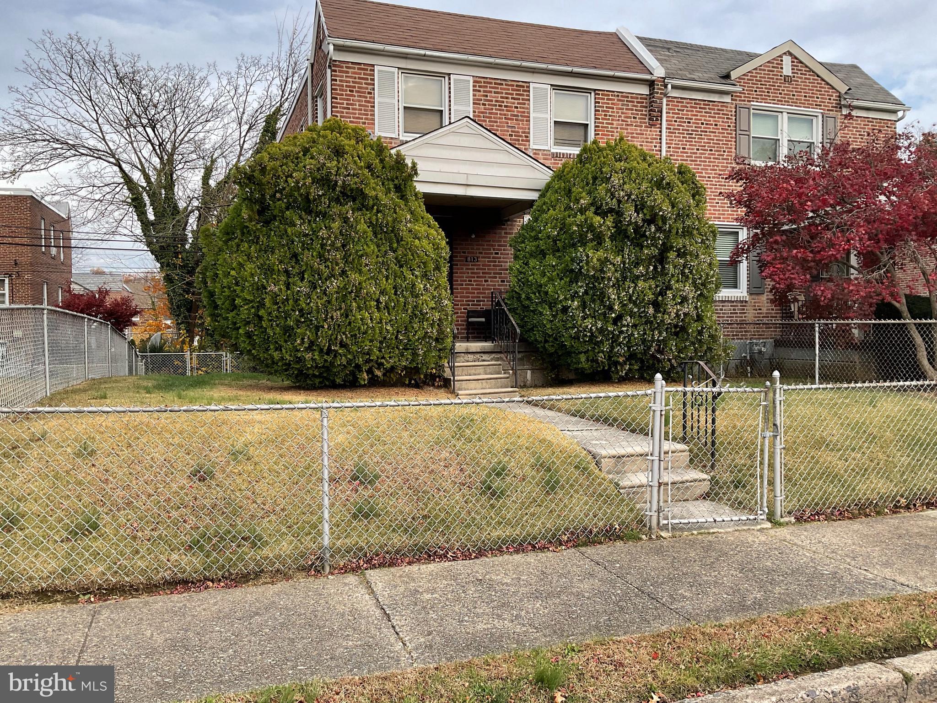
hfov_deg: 61.7
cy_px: 352
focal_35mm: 29
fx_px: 785
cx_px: 468
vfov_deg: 48.2
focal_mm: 3
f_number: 1.8
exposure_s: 1/355
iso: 16
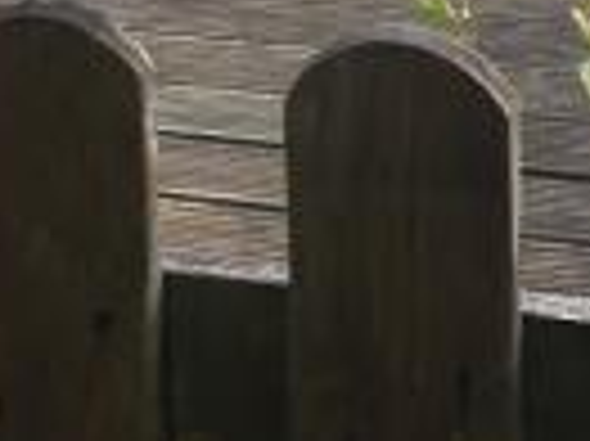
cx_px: -59
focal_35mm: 156
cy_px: -504
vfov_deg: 8.8
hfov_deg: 12.5
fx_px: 2656
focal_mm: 3.6
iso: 80
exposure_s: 1/200
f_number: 2.8
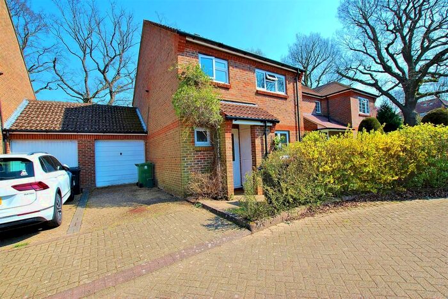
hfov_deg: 100.3
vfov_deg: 77.4
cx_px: 224
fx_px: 187
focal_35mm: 15
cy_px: 150
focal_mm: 10
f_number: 6.3
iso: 100
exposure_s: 1/160
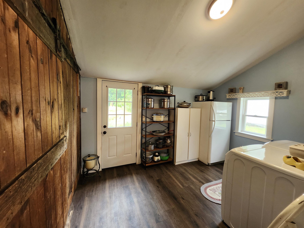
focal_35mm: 13
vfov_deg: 89.9
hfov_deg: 106.2
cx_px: 152
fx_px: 114
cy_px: 114
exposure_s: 1/40
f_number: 2.2
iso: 320
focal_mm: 1.74
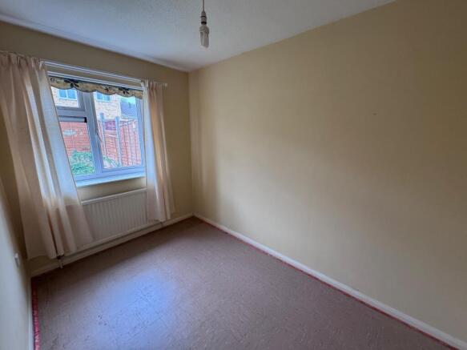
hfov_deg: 102.1
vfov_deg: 85.7
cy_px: 175
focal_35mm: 14
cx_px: 234
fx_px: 189
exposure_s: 1/99
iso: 320
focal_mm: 2.22
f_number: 2.2
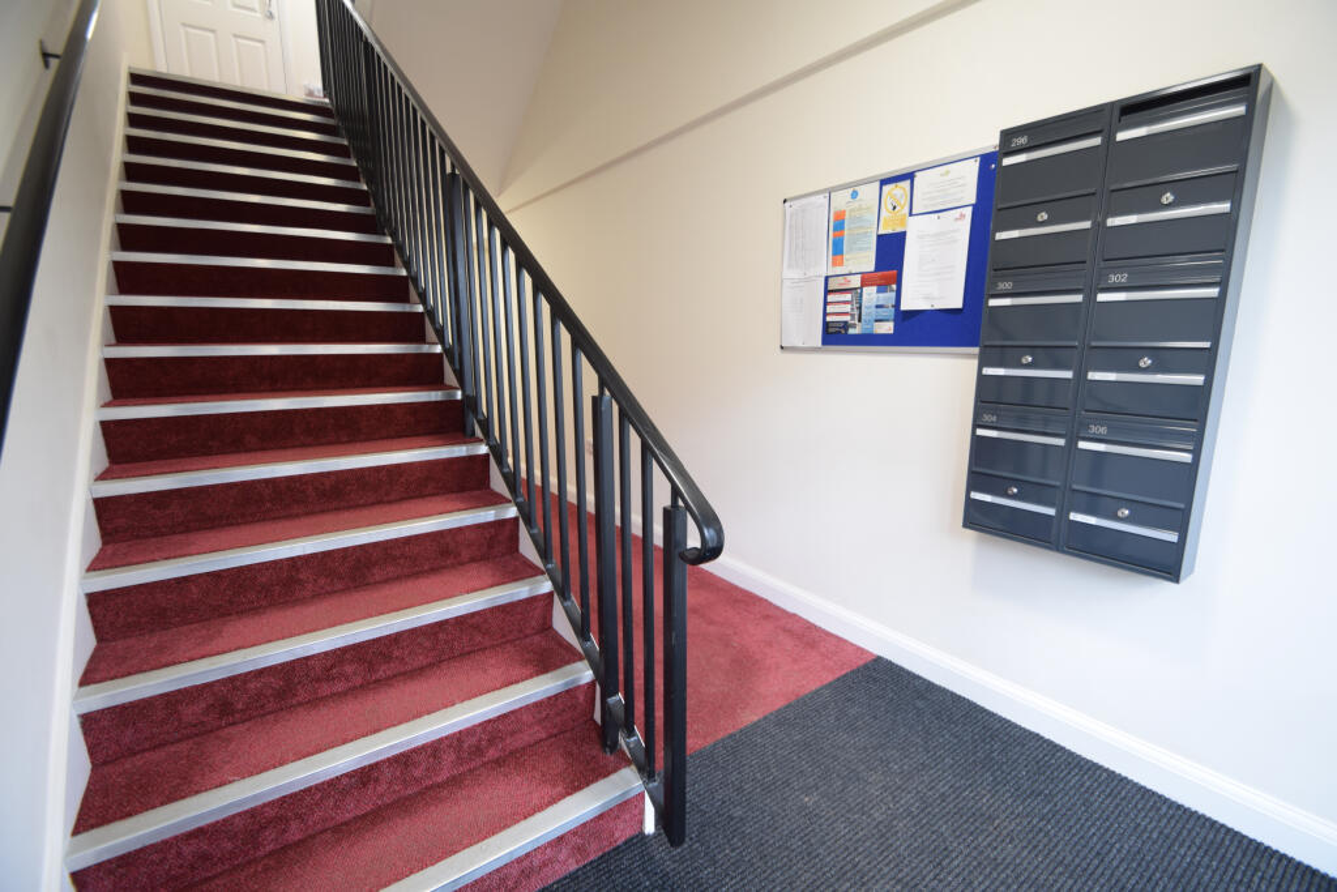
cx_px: 668
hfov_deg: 100.4
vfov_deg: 77.3
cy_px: 446
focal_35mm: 15
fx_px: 557
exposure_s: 1/15
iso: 400
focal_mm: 10
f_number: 3.5
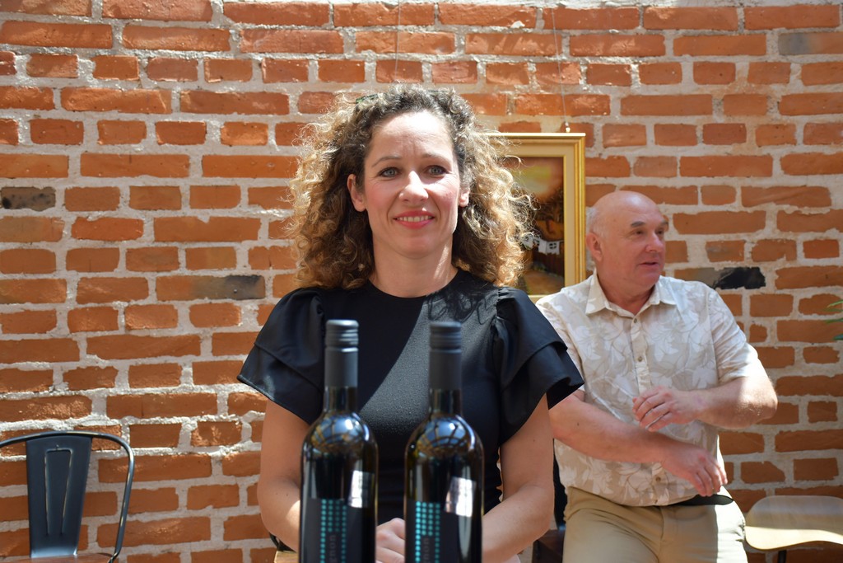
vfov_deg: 29.9
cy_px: 282
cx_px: 422
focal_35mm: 45
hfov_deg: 43.6
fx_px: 1054
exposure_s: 1/250
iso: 640
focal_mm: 30
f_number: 4
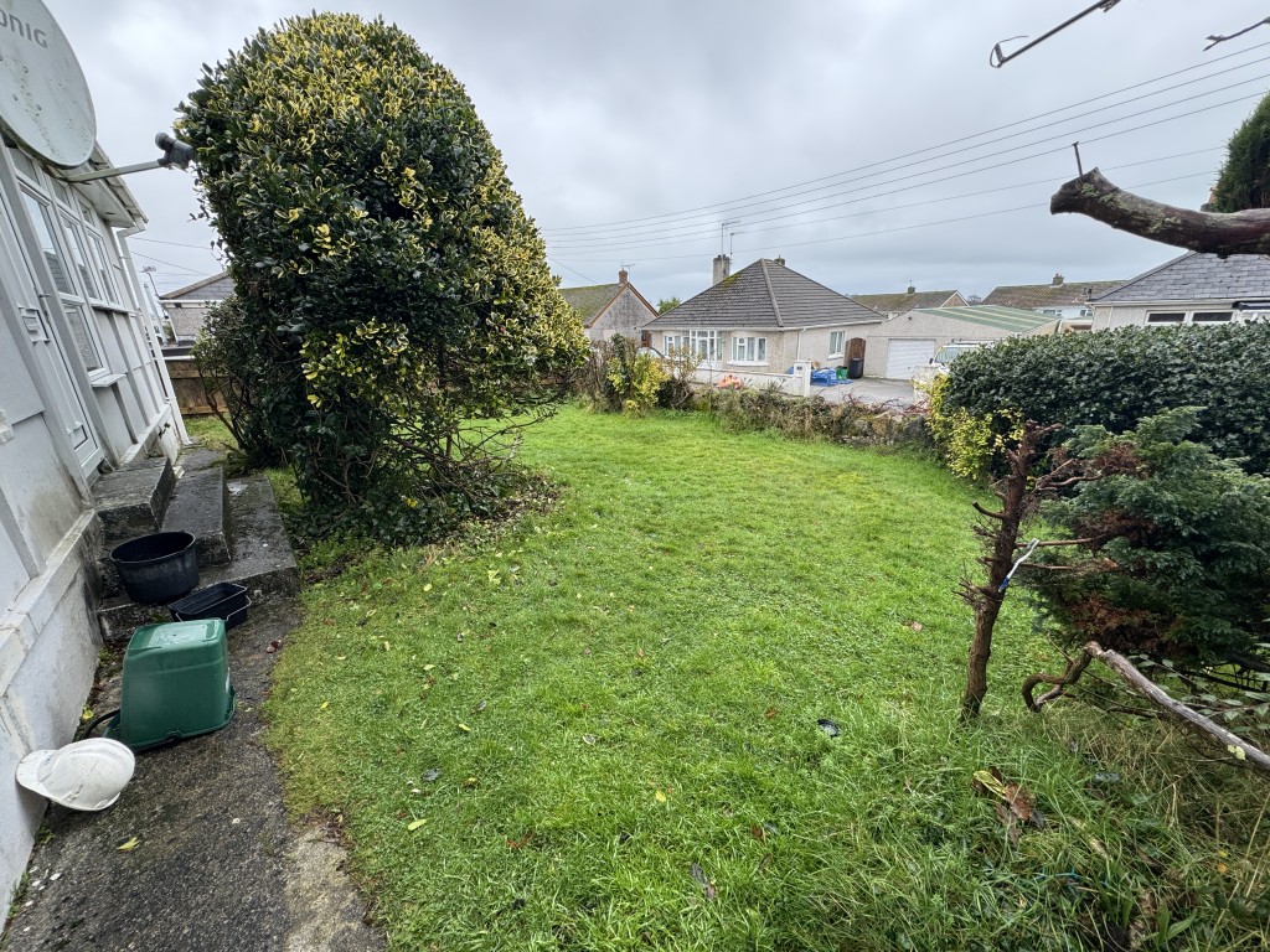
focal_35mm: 14
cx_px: 635
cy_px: 476
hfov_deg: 102.1
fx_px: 514
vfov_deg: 85.7
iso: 50
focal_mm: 2.22
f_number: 2.2
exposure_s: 1/99
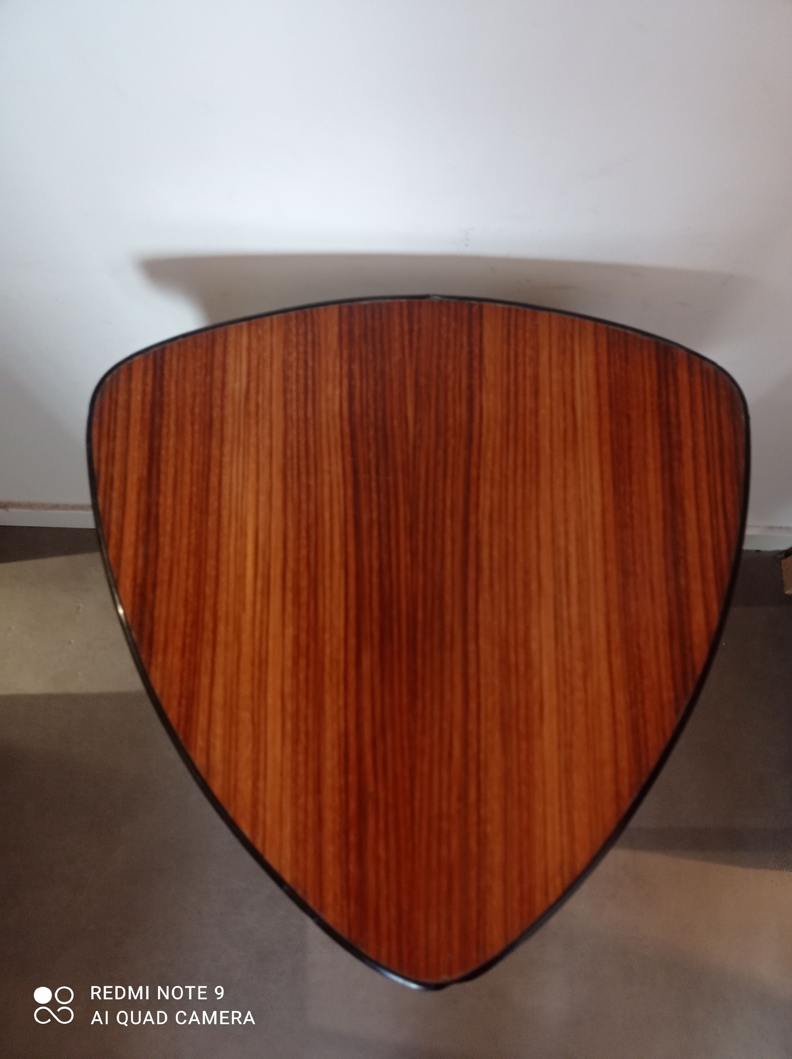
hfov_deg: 49.7
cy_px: 530
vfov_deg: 63.5
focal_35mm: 28
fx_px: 856
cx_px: 396
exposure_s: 1/25
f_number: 1.79
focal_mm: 4.7
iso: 473
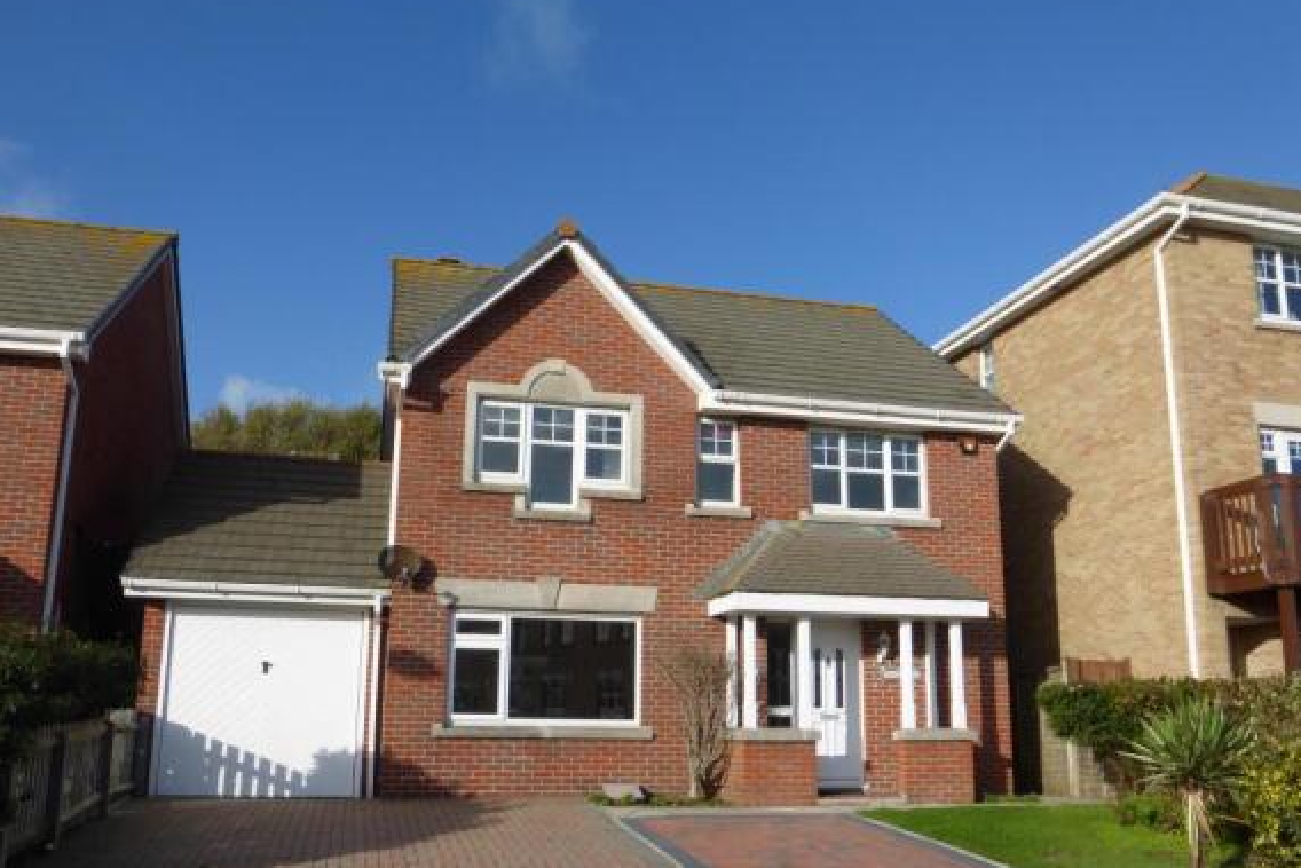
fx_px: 1157
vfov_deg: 41.1
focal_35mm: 32
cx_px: 665
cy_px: 471
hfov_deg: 58.7
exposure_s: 1/1000
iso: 100
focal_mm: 5.4
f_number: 4
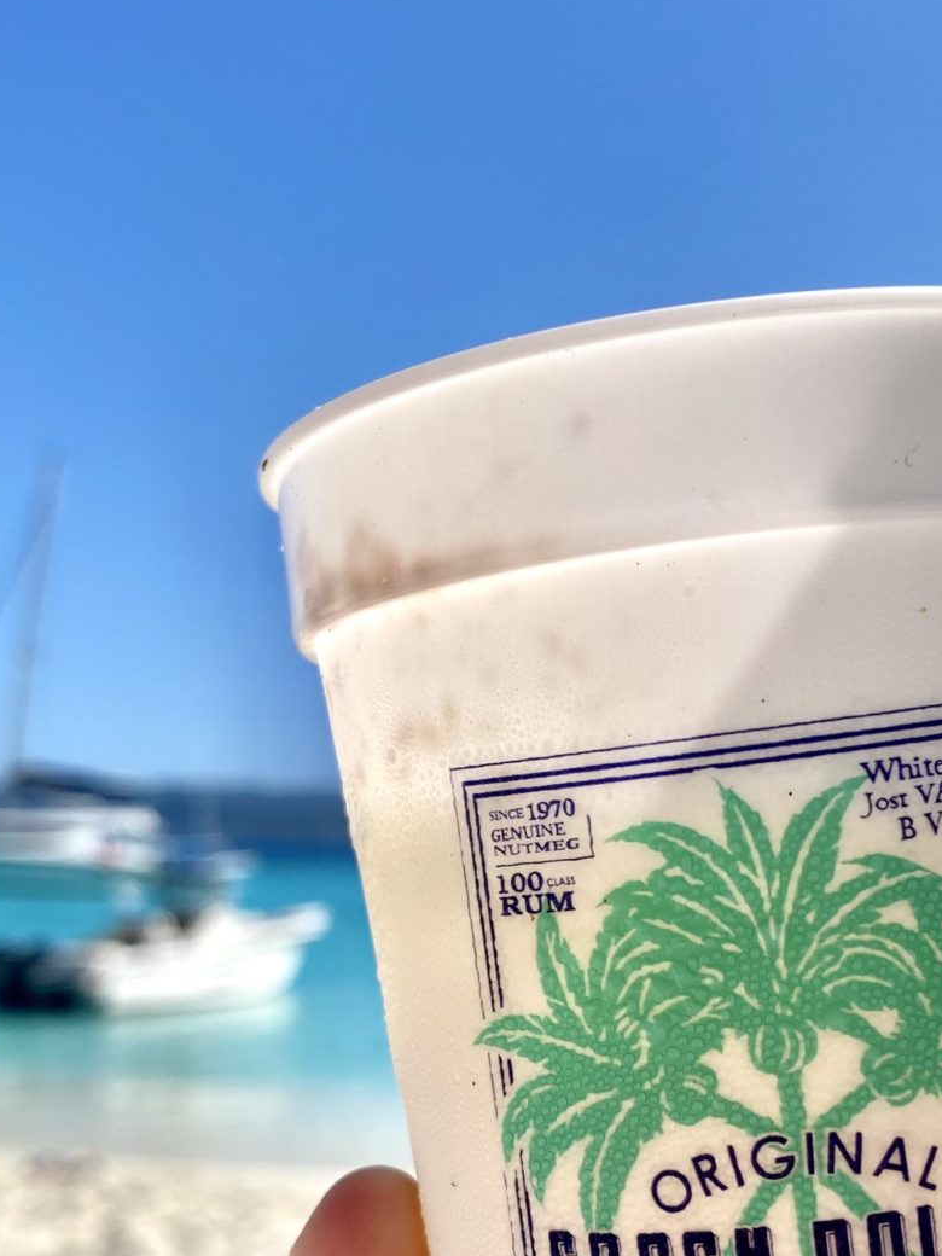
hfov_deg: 29.9
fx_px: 1742
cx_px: 663
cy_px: 842
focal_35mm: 48
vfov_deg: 39.2
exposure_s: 1/2967
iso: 32
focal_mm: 4.25
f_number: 1.8
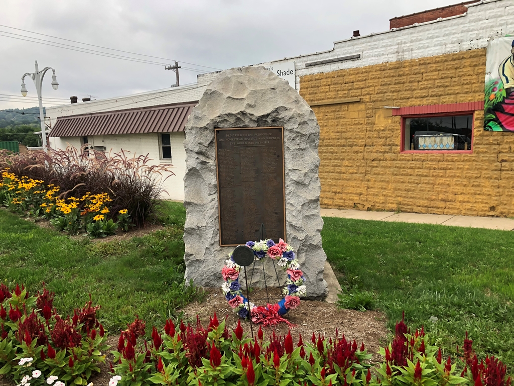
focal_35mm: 28
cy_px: 193
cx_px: 257
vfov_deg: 49.7
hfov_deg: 63.4
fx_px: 416
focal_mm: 3.99
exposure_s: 1/120
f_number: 1.8
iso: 32
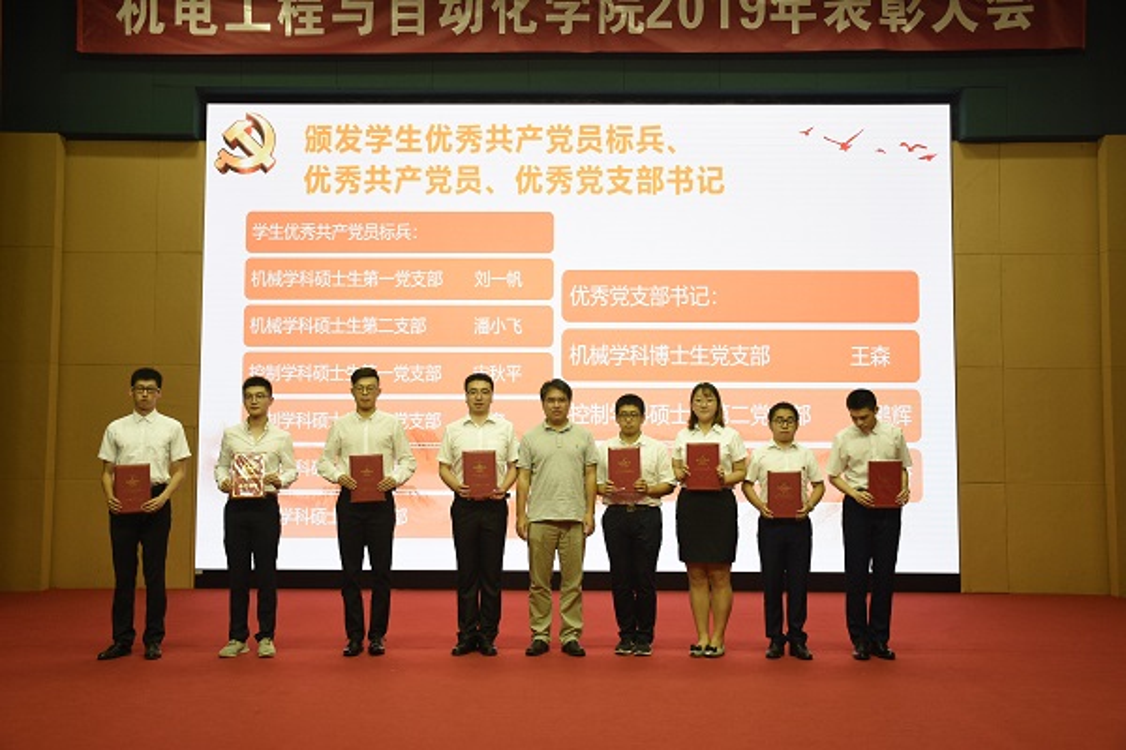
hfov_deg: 49.6
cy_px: 375
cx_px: 563
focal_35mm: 39
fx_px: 1220
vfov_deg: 34.2
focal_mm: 26
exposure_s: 1/160
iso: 1000
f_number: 4.5
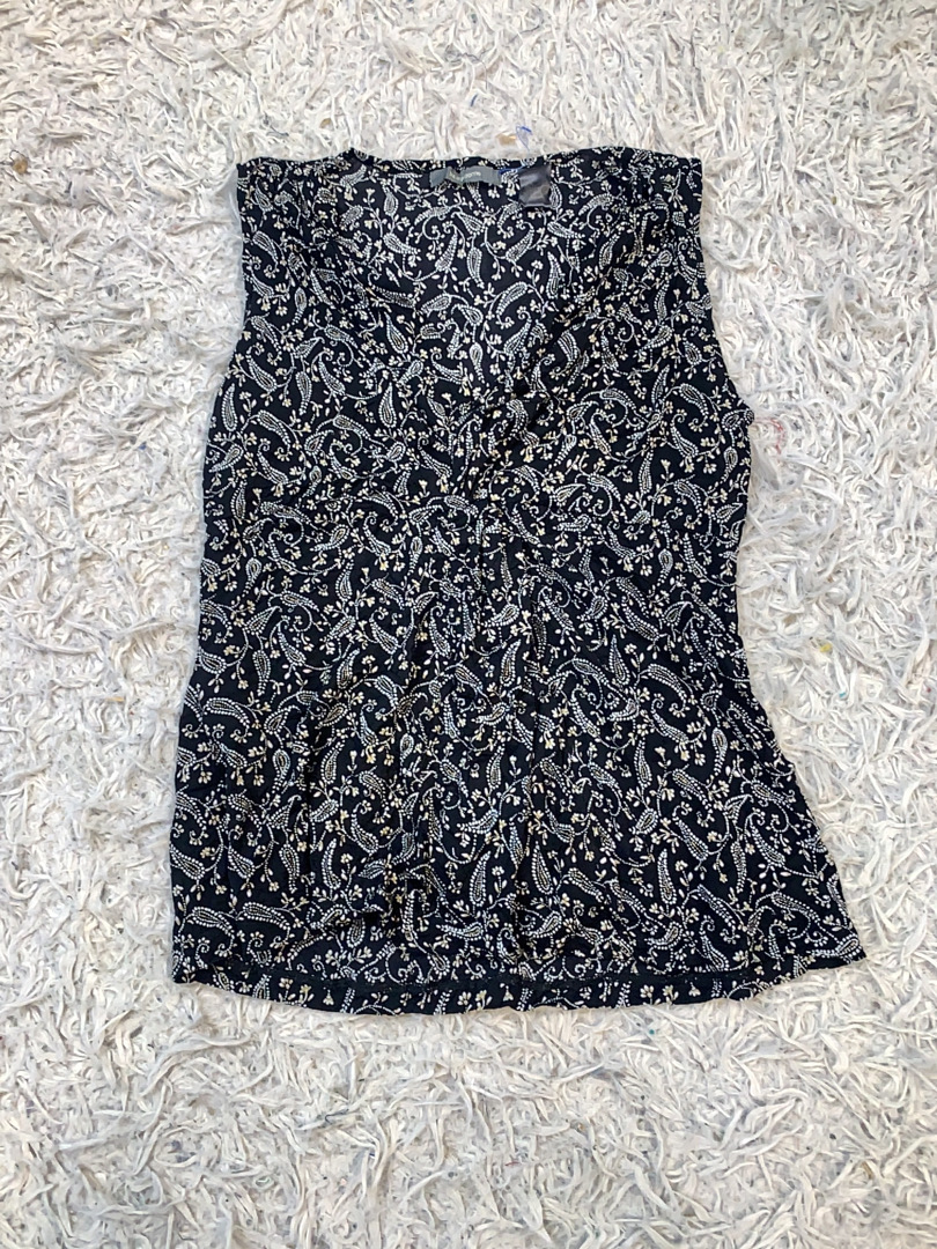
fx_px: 938
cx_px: 468
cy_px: 624
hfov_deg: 53.1
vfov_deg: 67.3
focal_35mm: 26
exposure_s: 1/100
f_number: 1.8
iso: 100
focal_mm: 4.25
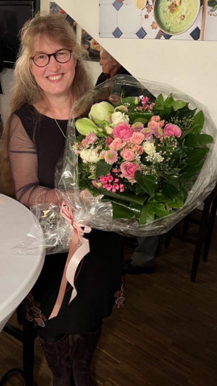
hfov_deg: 34.4
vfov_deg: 57.7
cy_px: 160
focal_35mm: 34
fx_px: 348
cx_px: 78
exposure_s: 1/33
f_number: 1.5
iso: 400
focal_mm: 5.7
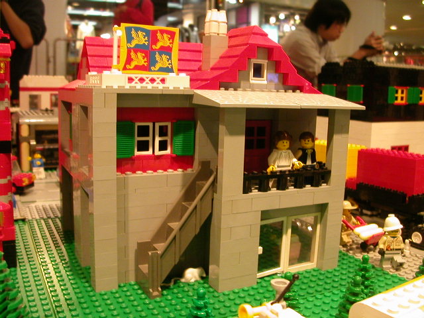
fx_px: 453
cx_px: 212
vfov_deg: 38.7
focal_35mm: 37
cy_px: 159
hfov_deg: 50.1
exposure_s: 1/26
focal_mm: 5.6
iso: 184
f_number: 2.7
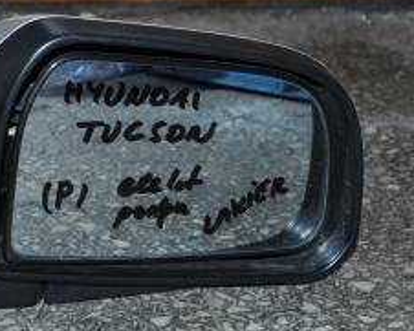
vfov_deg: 11.0
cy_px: 141
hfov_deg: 13.6
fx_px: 1717
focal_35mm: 140
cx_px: 53
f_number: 4.8
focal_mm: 45
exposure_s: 1/60
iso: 800
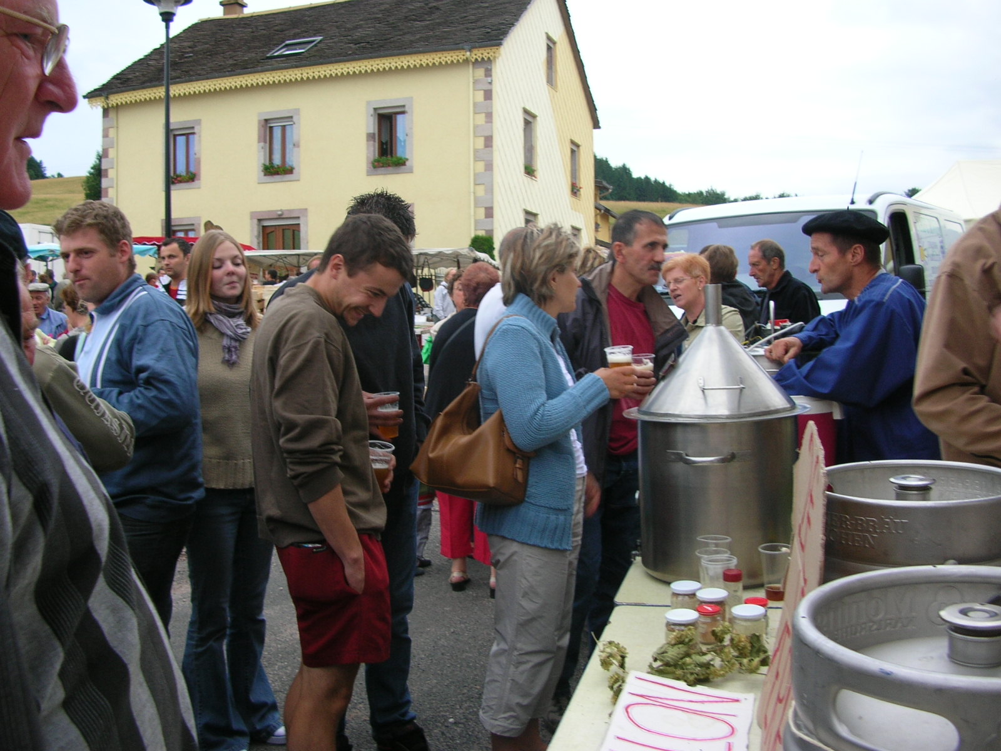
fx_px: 1012
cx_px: 500
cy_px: 376
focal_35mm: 35
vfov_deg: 40.7
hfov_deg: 52.6
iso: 50
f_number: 2.8
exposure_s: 1/44.4
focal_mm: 5.8
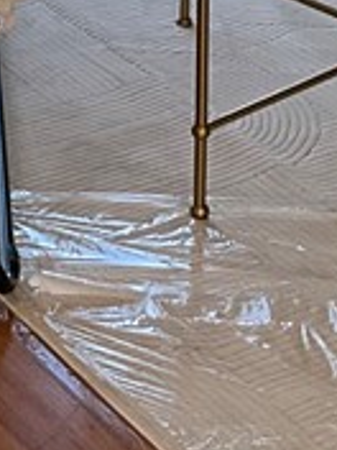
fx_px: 2194
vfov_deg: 10.8
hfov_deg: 8.7
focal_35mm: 169
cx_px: -77
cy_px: -427
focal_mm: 3
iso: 25
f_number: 1.8
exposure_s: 1/504
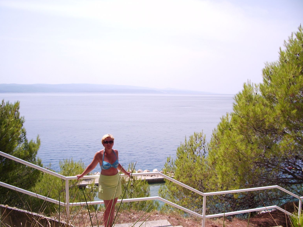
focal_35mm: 36
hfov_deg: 51.3
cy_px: 116
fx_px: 315
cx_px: 148
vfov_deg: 39.7
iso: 80
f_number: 4.3
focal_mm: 5.8
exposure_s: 1/500
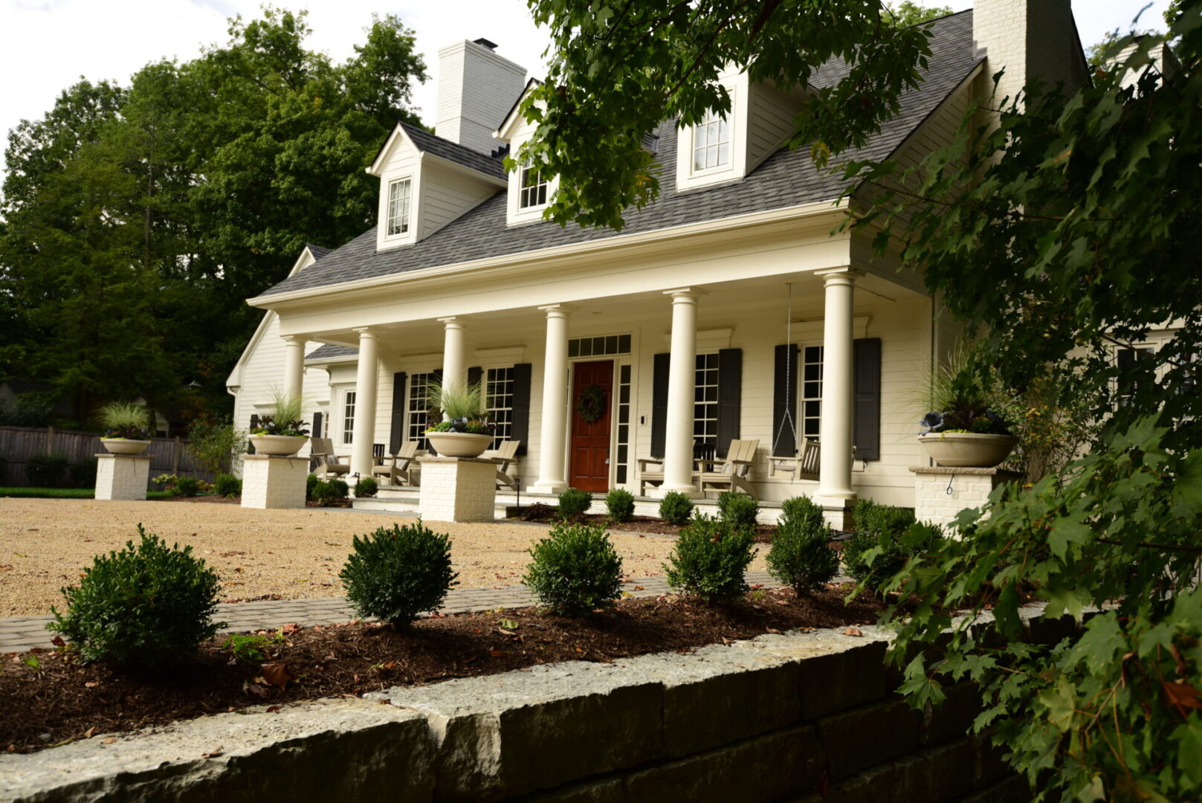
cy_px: 402
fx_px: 1036
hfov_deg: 60.3
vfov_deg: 42.4
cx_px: 601
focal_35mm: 31
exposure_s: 1/1250
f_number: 4
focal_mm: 31
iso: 400
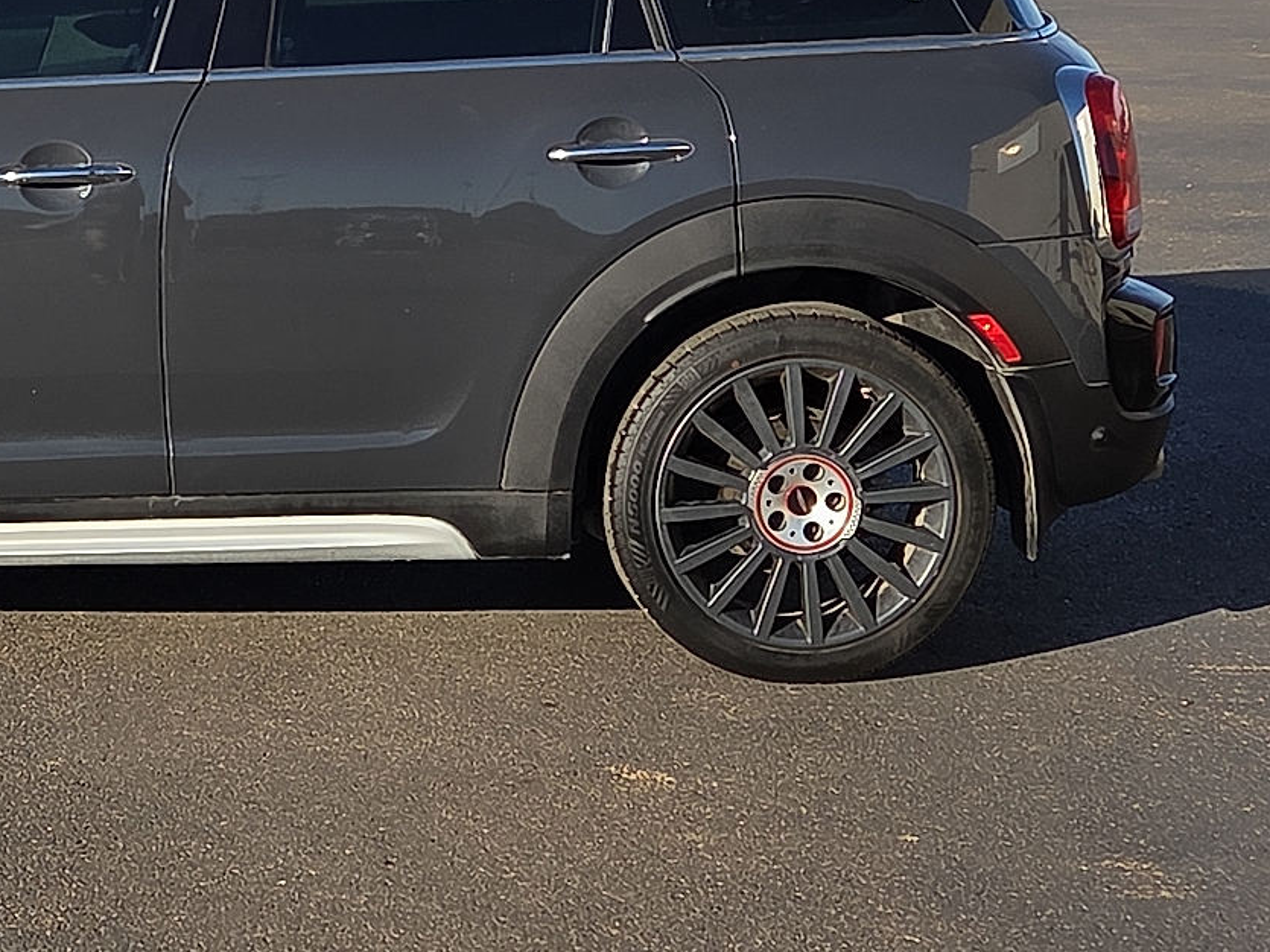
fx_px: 3375
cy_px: 173
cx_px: 67
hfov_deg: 20.8
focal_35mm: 92
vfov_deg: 15.9
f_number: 1.8
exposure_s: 1/5000
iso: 77
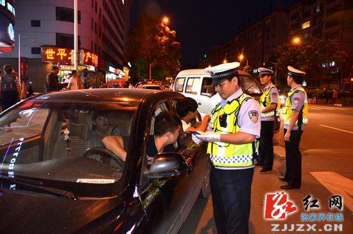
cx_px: 176
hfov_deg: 67.5
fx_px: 264
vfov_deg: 47.7
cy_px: 117
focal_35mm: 27
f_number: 3.5
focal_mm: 18
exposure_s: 1/60
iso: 1600
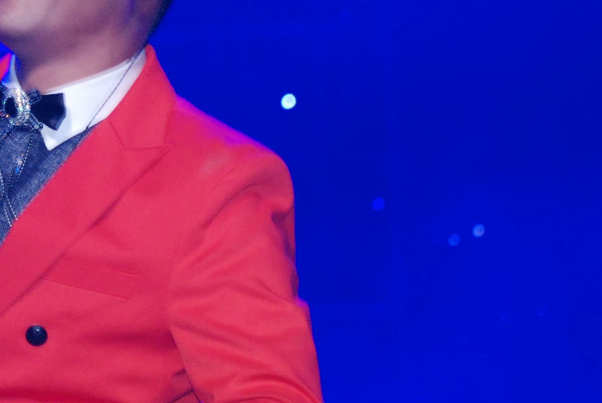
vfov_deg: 4.1
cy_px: 259
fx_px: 5642
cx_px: -90
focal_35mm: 337
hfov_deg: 6.1
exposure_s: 1/60
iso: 1000
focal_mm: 80
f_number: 5
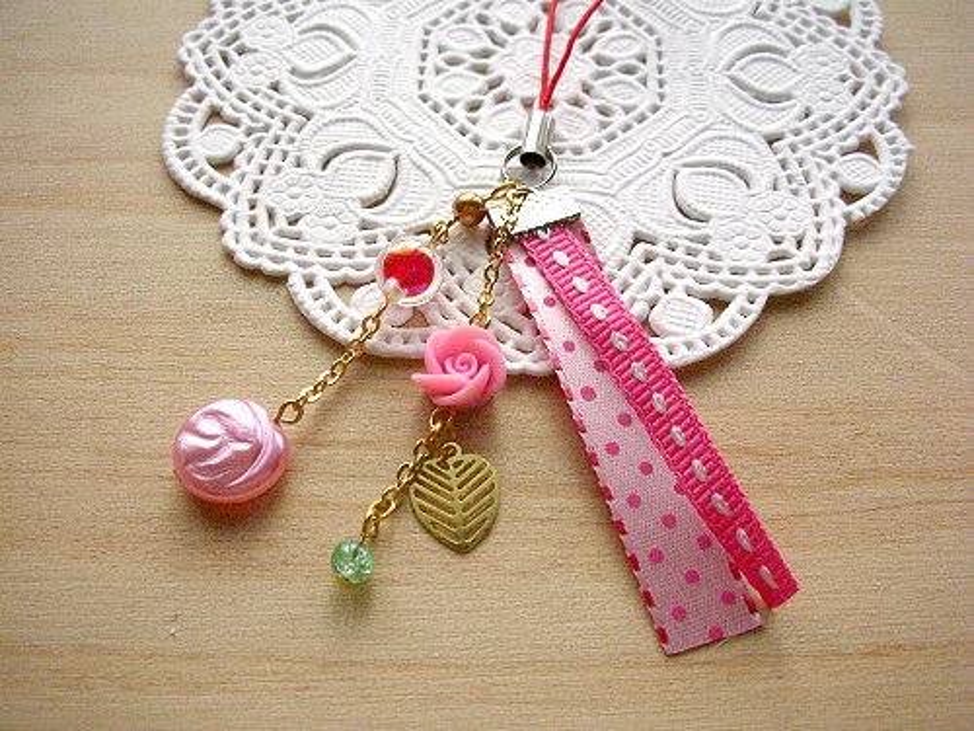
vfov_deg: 40.7
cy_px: 366
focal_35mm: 35
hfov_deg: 52.6
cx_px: 487
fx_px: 985
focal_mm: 5.8
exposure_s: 1/117
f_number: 3
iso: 400
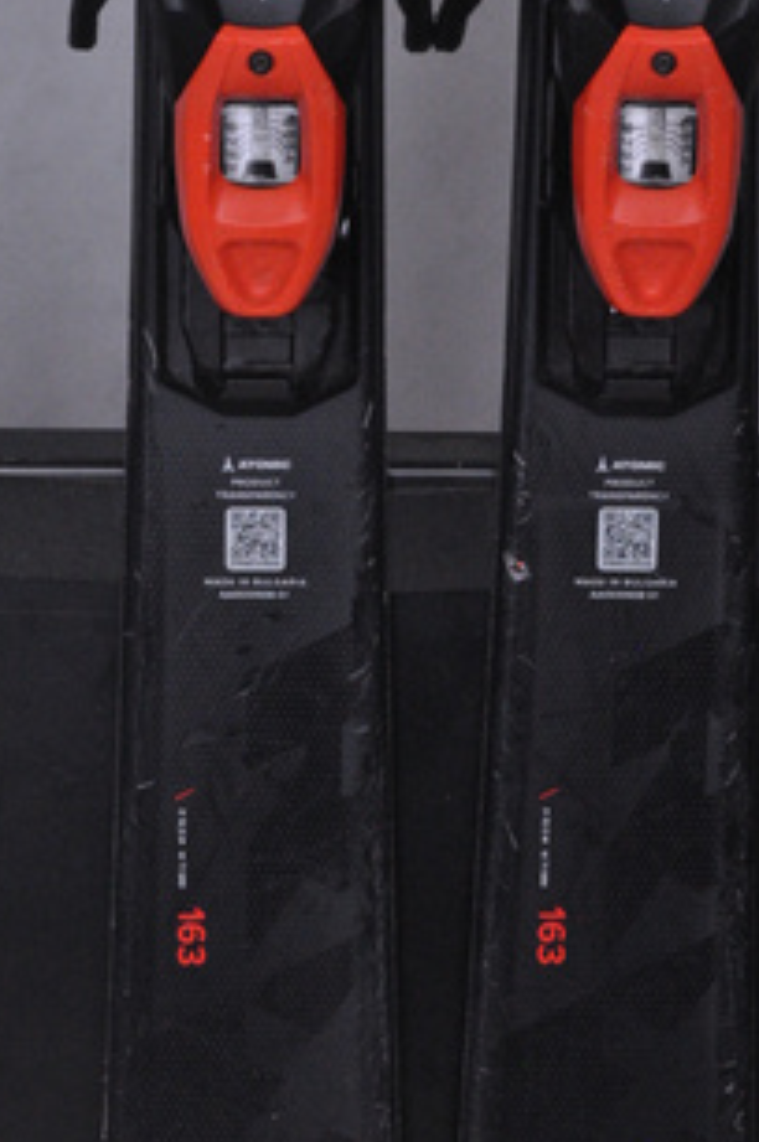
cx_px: 441
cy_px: 714
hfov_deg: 8.3
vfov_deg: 12.5
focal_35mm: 165
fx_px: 5221
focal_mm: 75
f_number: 9.5
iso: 3200
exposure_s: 1/125
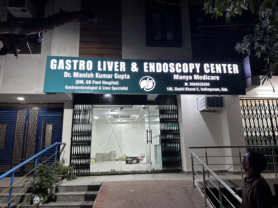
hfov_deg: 71.6
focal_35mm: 24
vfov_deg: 56.8
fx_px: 193
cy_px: 104
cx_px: 139
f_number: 1.78
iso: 200
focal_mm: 6.86
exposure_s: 1/100
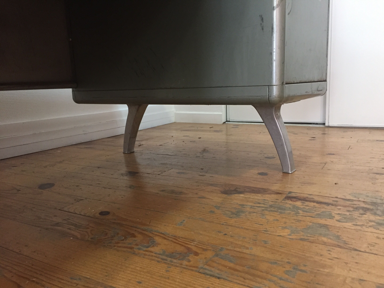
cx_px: 192
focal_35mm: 29
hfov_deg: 61.7
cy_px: 144
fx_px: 322
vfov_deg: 48.2
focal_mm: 4.15
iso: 250
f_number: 2.2
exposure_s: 1/17
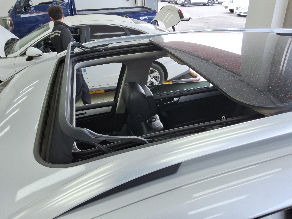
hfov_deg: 63.4
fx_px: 236
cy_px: 110
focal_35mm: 28
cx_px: 146
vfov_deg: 49.7
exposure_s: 1/160
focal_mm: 2.91
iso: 32
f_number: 1.9
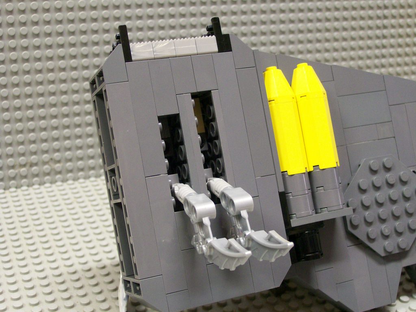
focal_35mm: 56
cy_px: 156
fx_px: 673
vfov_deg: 26.1
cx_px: 208
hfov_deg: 34.3
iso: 160
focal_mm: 9.4
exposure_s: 1/9.4
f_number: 3.4
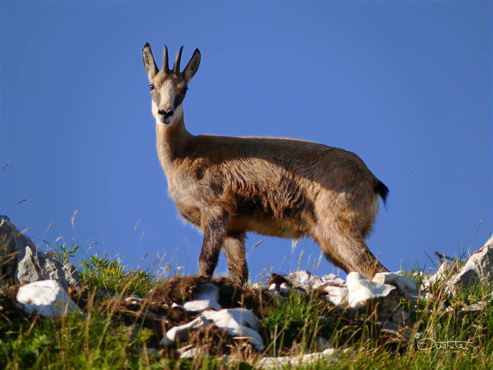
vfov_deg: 3.5
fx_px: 5982
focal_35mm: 420
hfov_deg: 4.7
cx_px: 246
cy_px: 185
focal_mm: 88.8
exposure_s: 1/1000
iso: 100
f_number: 3.7
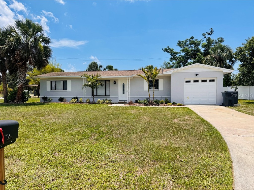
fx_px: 176
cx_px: 127
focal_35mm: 24
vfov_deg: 56.8
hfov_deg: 71.6
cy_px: 95
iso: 80
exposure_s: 1/5814
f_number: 1.78
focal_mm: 6.76
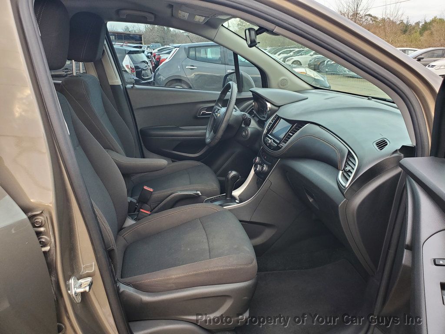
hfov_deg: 67.3
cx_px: 222
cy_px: 167
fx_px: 334
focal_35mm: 26
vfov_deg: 53.1
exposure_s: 1/102
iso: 160
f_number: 2.4
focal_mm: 4.3
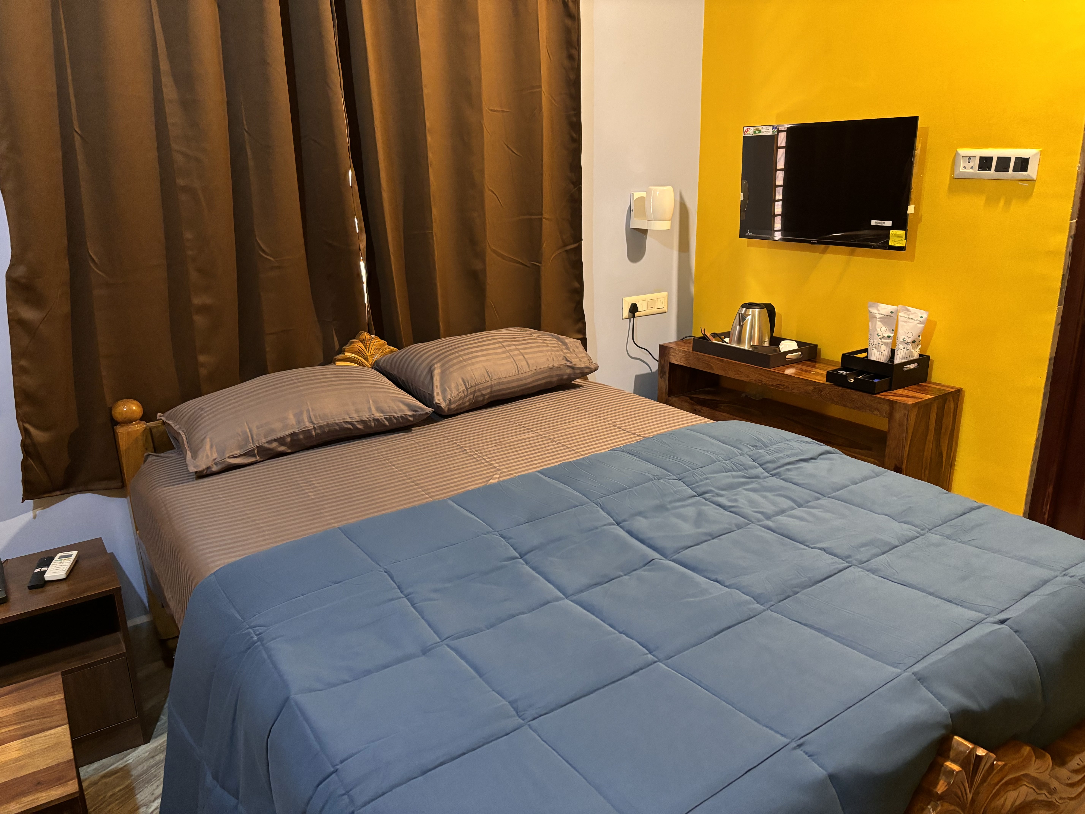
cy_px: 407
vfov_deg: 53.1
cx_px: 542
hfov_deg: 67.3
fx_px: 815
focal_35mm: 26
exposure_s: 1/50
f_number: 1.6
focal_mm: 5.96
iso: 500
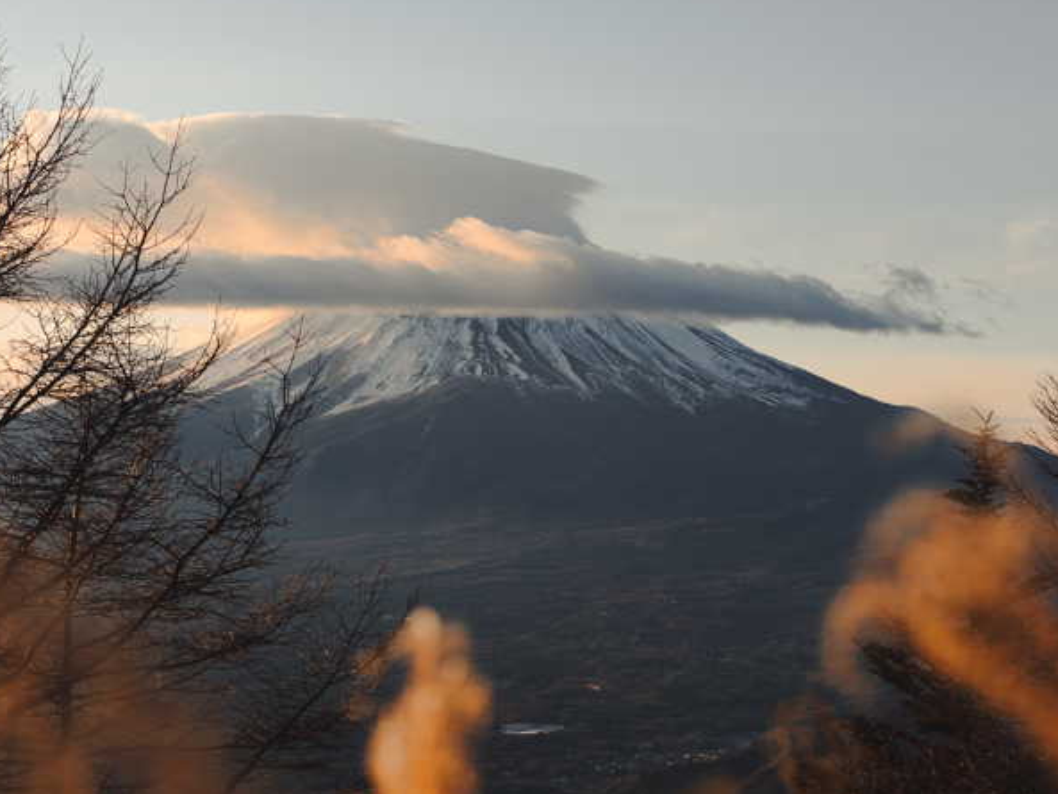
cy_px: 556
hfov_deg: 22.2
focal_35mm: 88
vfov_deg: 16.7
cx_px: 464
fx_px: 2690
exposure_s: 1/950
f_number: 4.5
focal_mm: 35
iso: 200
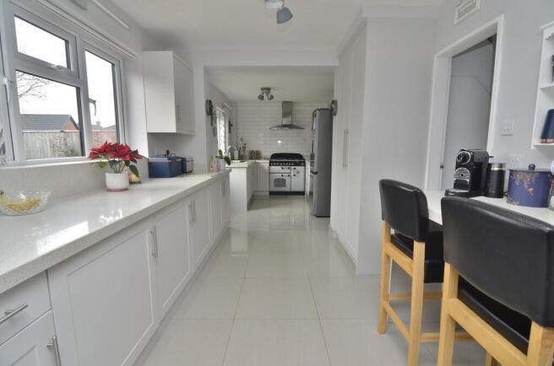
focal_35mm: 16
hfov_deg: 95.1
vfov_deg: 71.8
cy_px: 183
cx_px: 277
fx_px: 253
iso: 400
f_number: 5.6
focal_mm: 11
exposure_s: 1/60
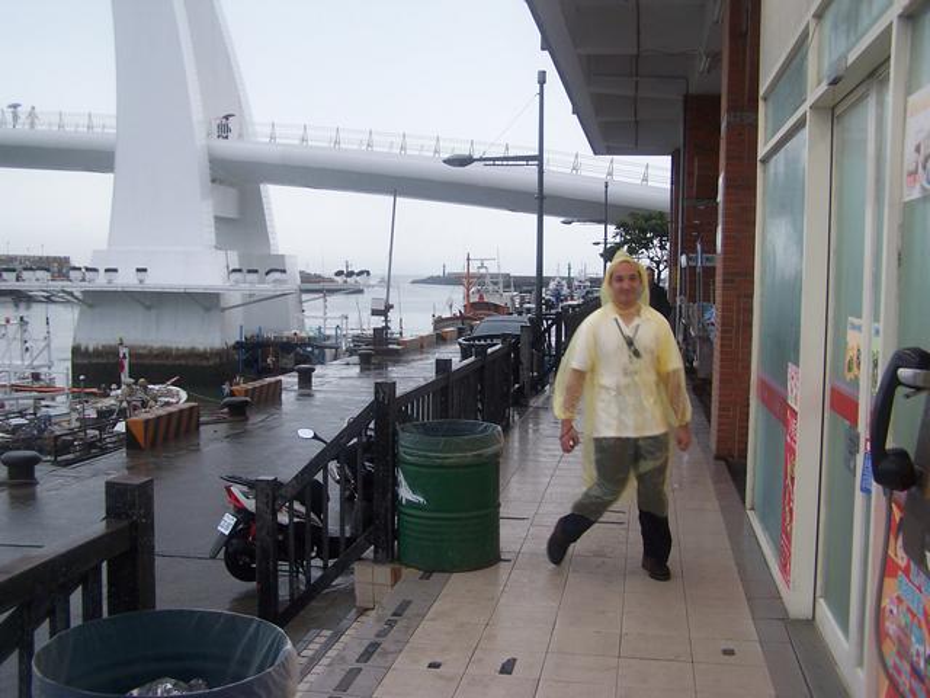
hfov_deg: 49.0
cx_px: 465
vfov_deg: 37.7
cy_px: 349
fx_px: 1021
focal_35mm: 38
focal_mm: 6.3
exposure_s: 1/45
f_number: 2.8
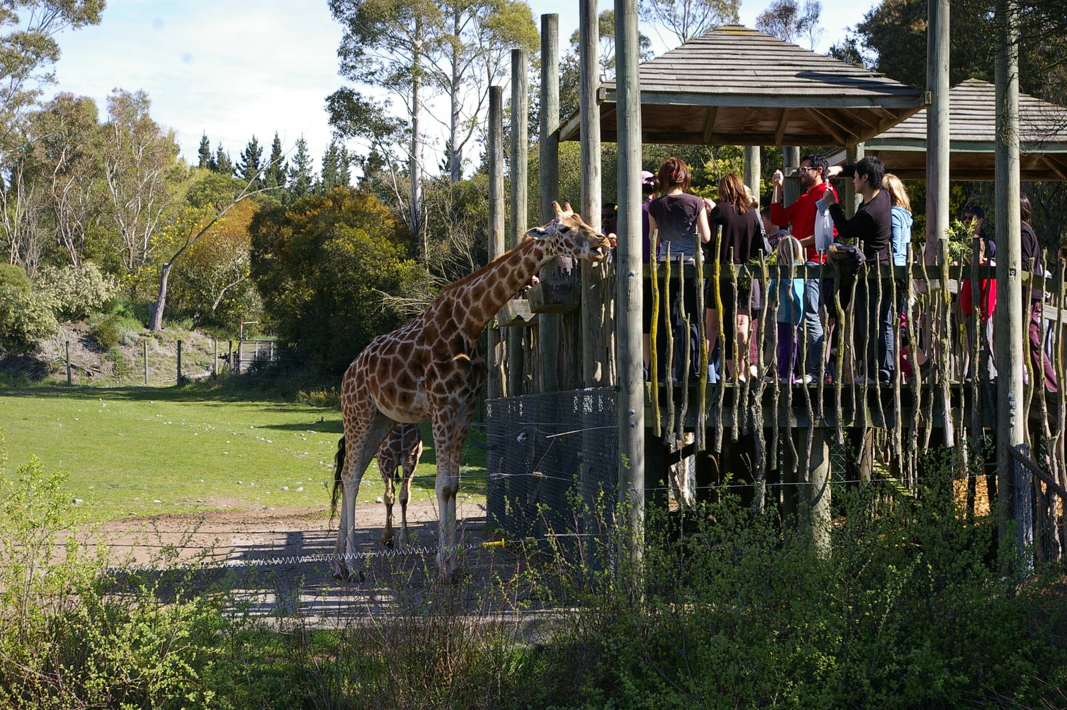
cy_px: 355
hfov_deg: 24.6
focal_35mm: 82
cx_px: 534
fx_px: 2443
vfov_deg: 16.5
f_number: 9.5
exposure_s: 1/250
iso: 400
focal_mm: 55
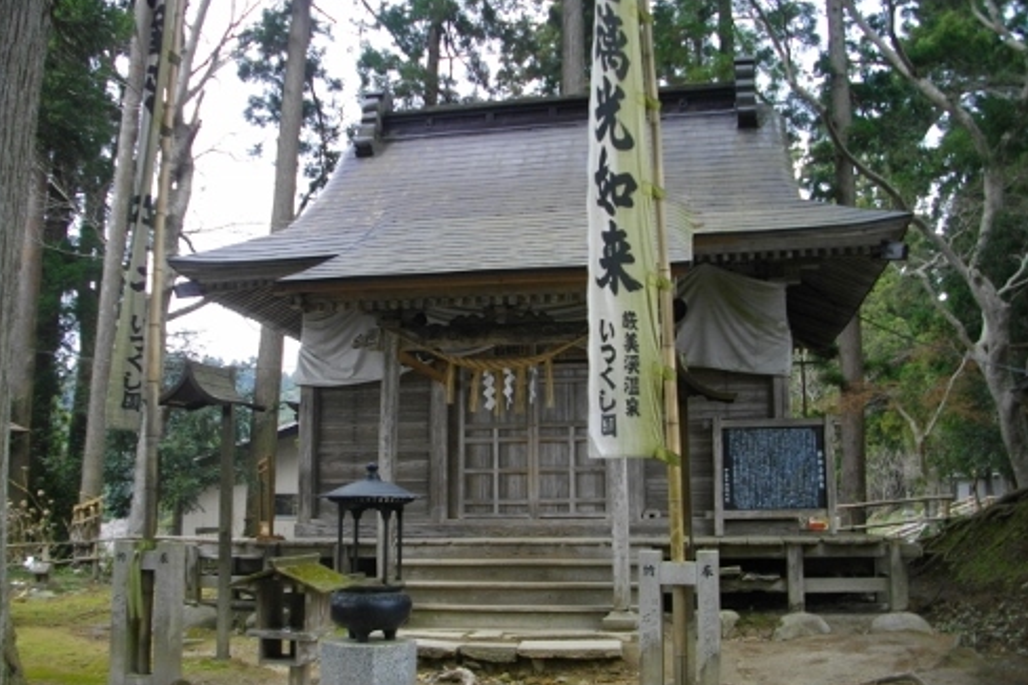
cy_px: 337
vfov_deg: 38.9
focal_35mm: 34
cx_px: 507
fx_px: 971
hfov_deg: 55.8
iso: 141
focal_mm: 5.7
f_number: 2.9
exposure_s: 1/100
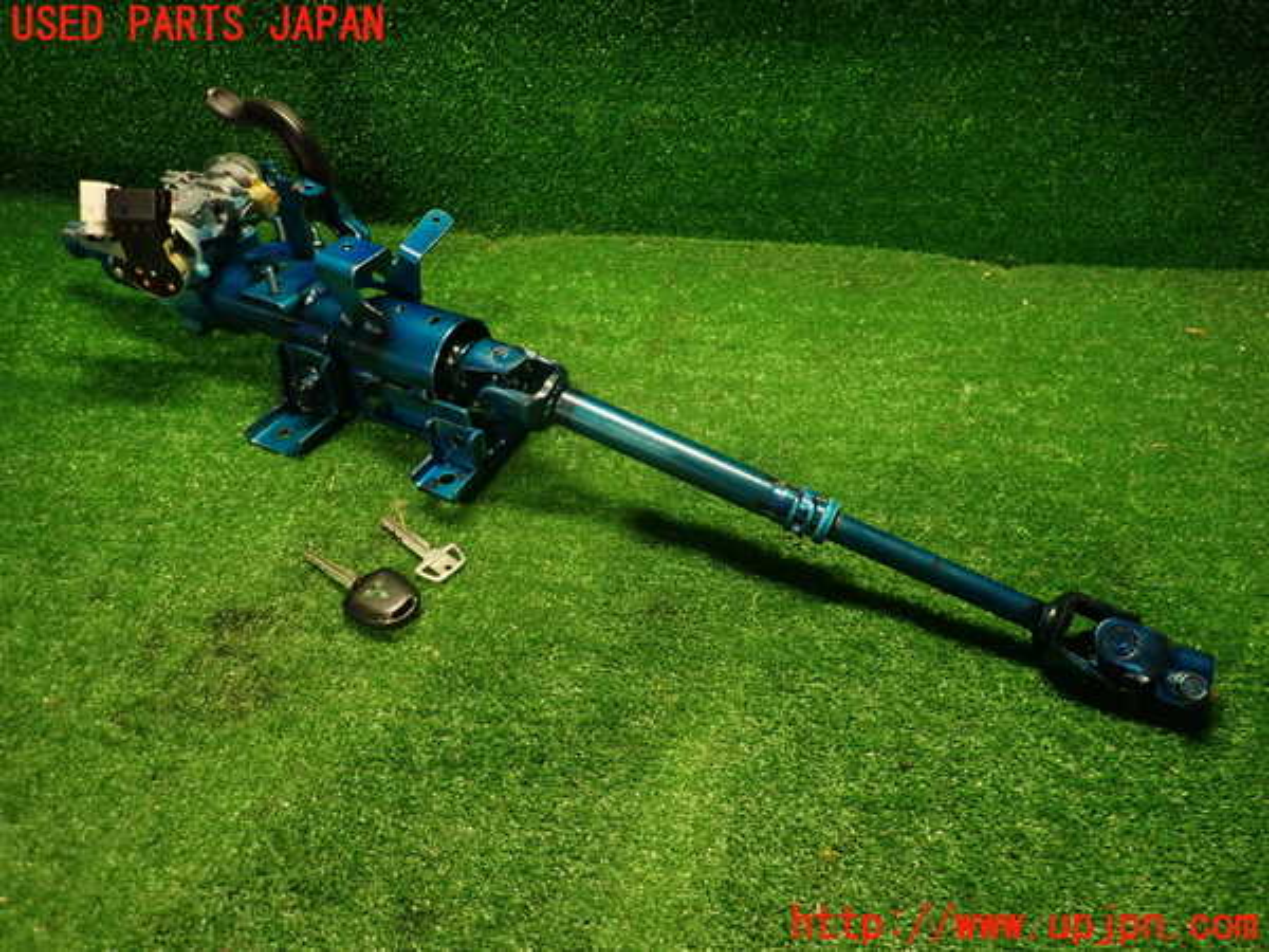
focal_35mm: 25
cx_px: 634
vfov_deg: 54.9
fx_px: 916
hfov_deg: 69.4
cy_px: 476
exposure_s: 1/30
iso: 320
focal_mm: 4.5
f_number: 2
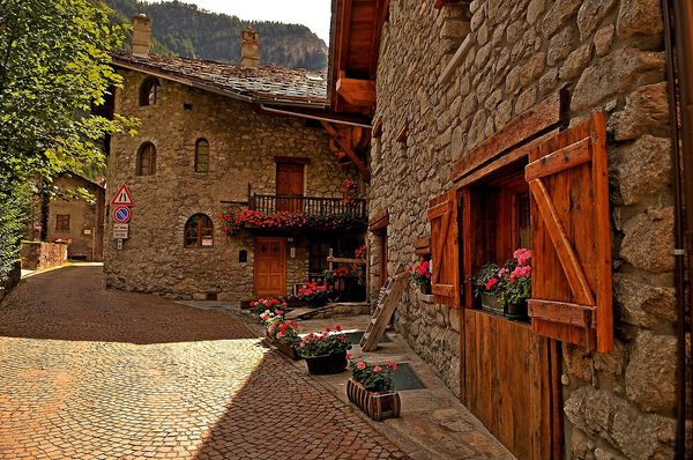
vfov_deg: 50.3
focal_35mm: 26
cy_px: 230
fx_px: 490
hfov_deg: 70.5
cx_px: 346
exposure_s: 1/1000
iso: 200
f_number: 2.8
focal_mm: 17
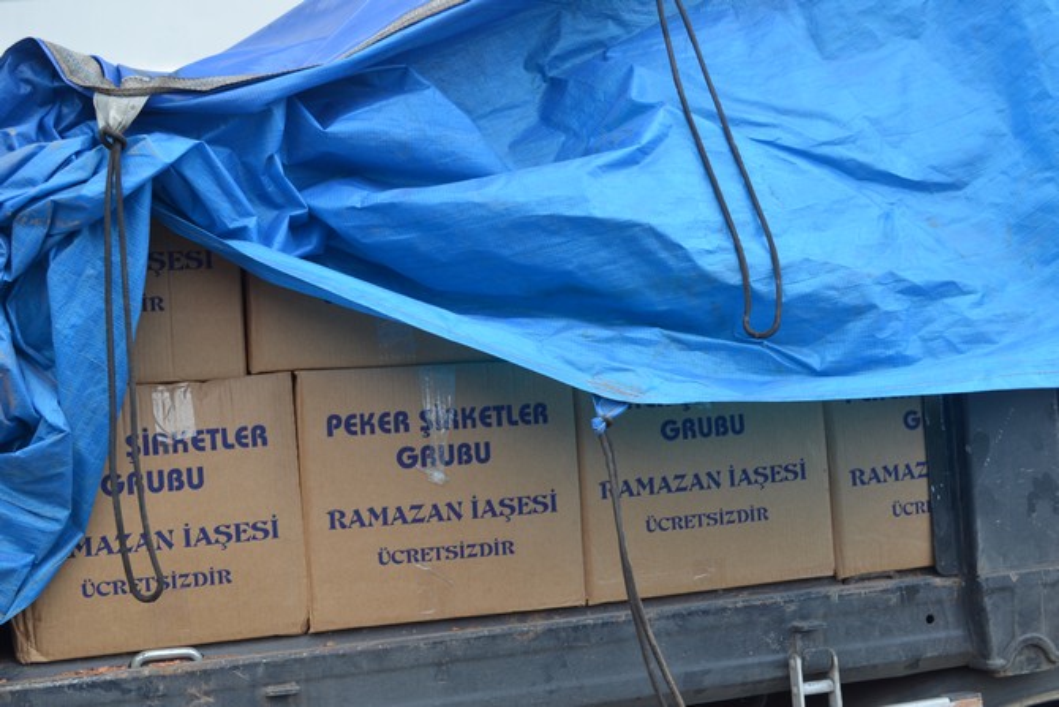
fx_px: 1412
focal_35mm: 48
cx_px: 530
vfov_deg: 28.1
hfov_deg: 41.1
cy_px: 354
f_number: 5.6
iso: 140
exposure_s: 1/125
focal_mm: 32
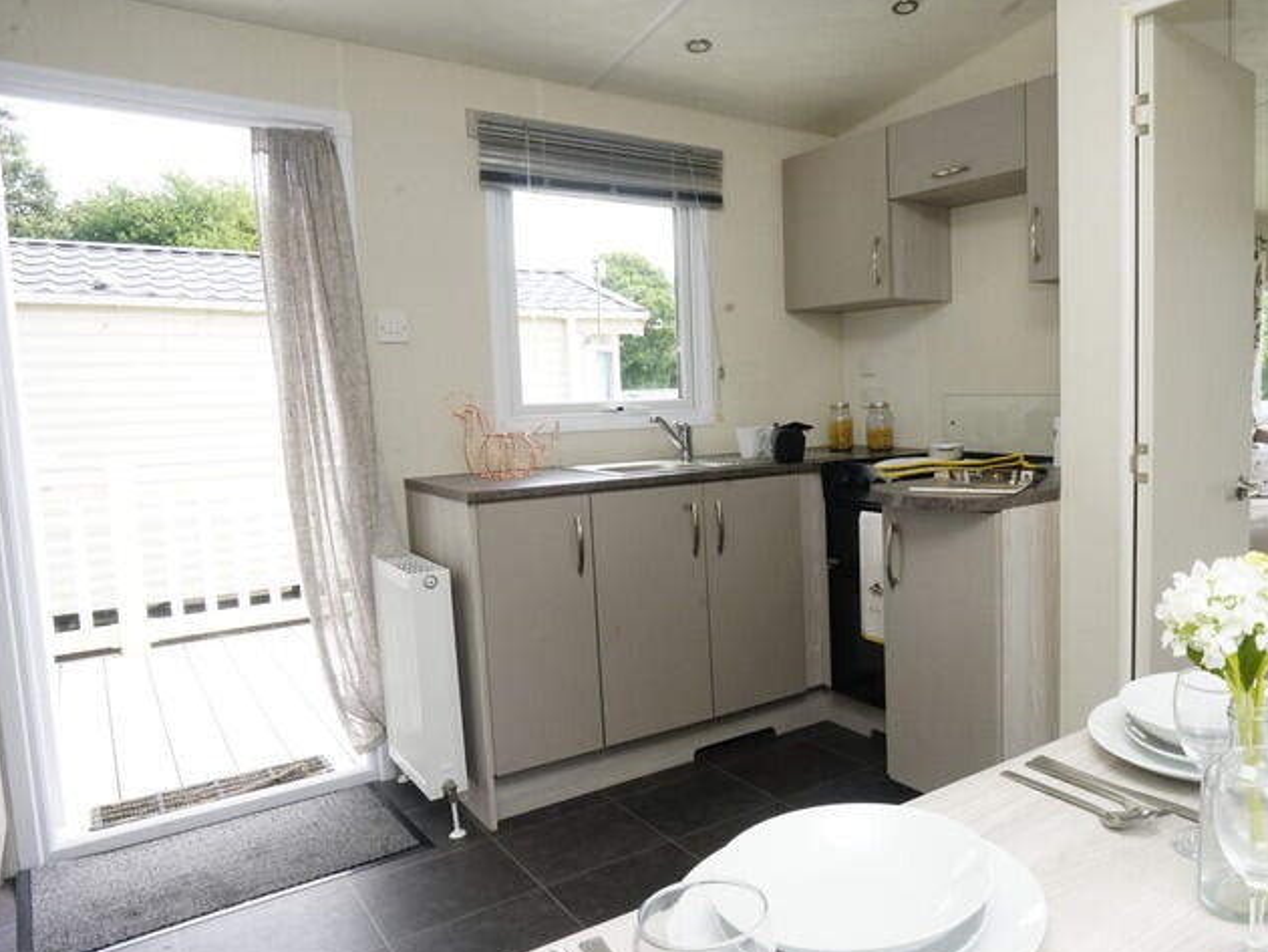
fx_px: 916
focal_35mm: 25
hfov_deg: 66.0
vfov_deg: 54.9
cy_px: 476
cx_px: 916
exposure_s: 1/60
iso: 2000
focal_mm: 16
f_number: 18
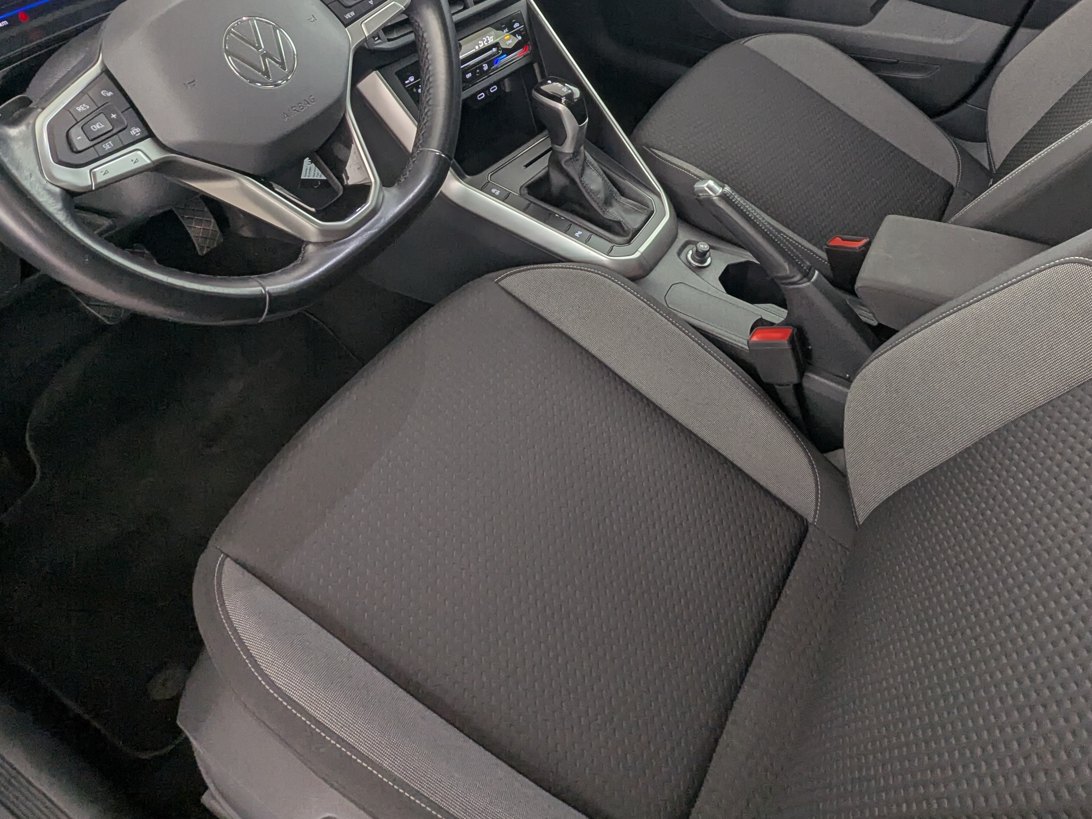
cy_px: 206
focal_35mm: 25
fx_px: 789
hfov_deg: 68.7
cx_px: 653
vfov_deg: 52.5
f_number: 2.2
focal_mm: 2.35
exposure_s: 1/46.9
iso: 90
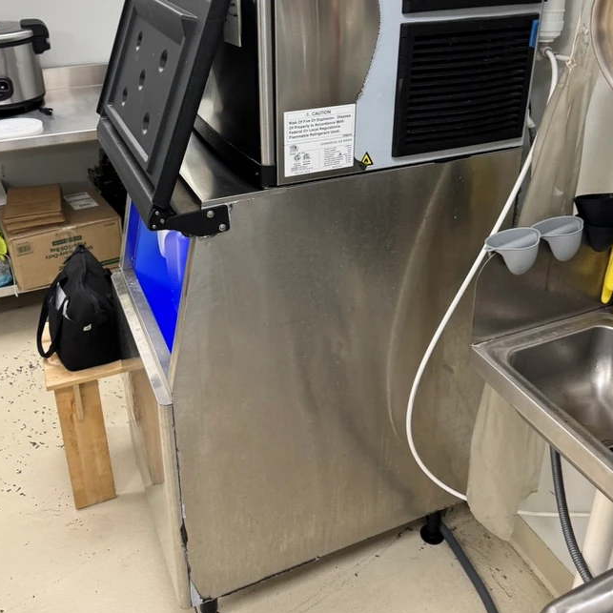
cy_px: 194
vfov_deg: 48.7
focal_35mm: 33
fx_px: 661
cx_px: 299
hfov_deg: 49.7
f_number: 1.78
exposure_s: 1/60
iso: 125
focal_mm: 6.76
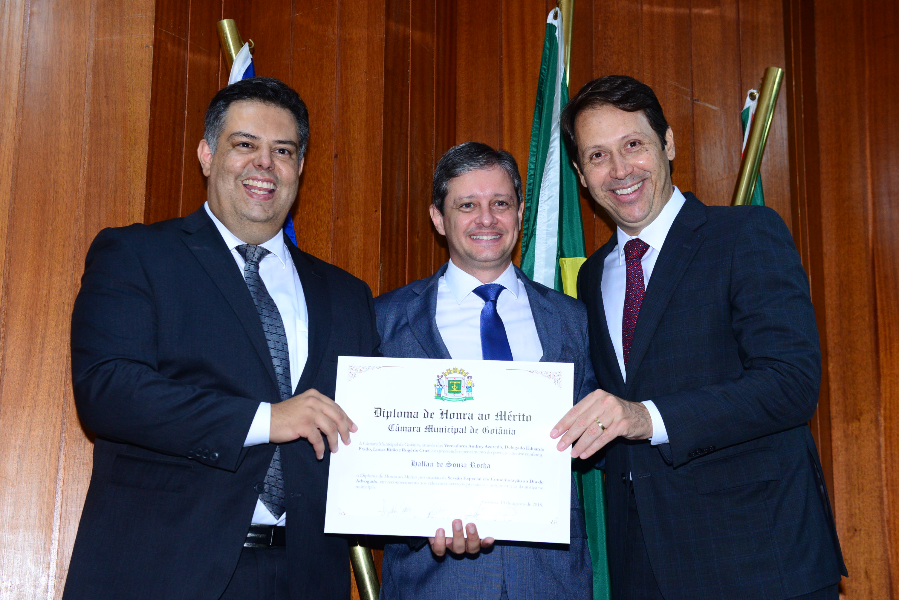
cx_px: 450
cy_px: 300
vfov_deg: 24.2
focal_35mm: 56
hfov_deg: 35.6
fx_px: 1399
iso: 2000
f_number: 5.6
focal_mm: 56
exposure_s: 1/125
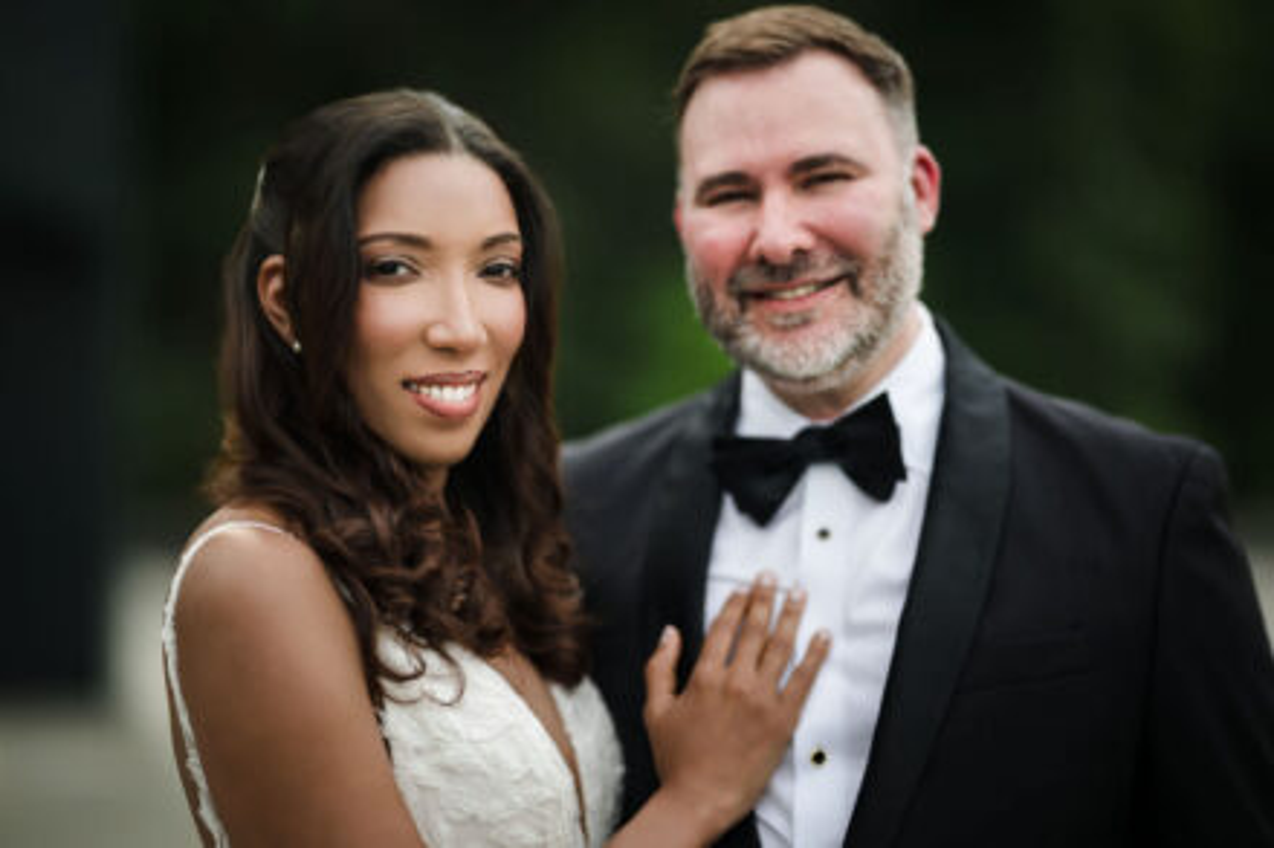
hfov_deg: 23.9
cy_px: 424
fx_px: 3007
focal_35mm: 85
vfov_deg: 16.1
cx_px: 637
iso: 64
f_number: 1.2
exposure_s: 1/4000
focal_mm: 85
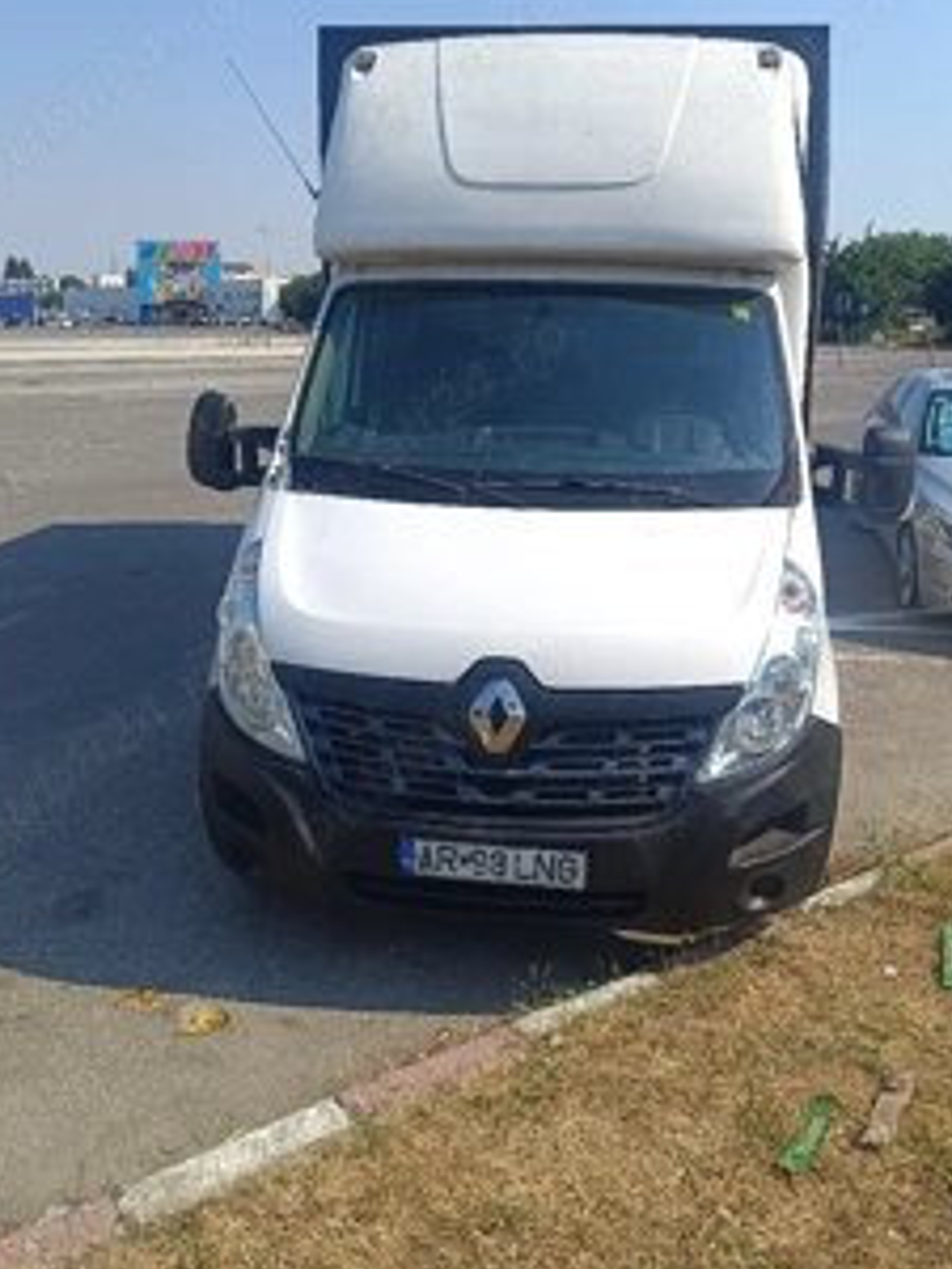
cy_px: 470
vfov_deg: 56.1
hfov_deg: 44.1
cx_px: 516
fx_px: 1173
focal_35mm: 32
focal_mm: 5.59
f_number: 1.88
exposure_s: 1/1667
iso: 55
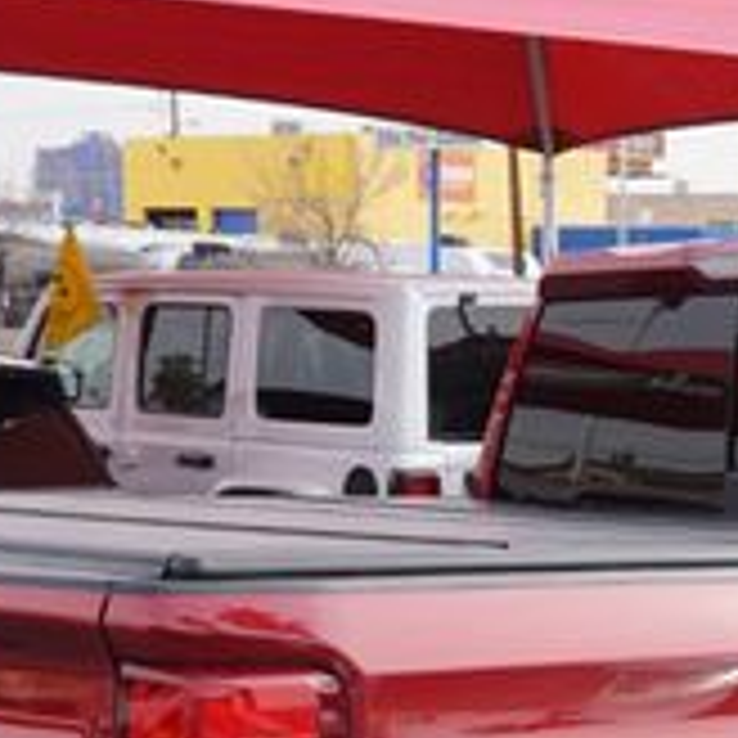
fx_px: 2524
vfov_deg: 15.8
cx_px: 724
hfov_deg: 16.3
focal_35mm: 105
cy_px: 940
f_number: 5.6
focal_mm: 21
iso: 100
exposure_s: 1/200
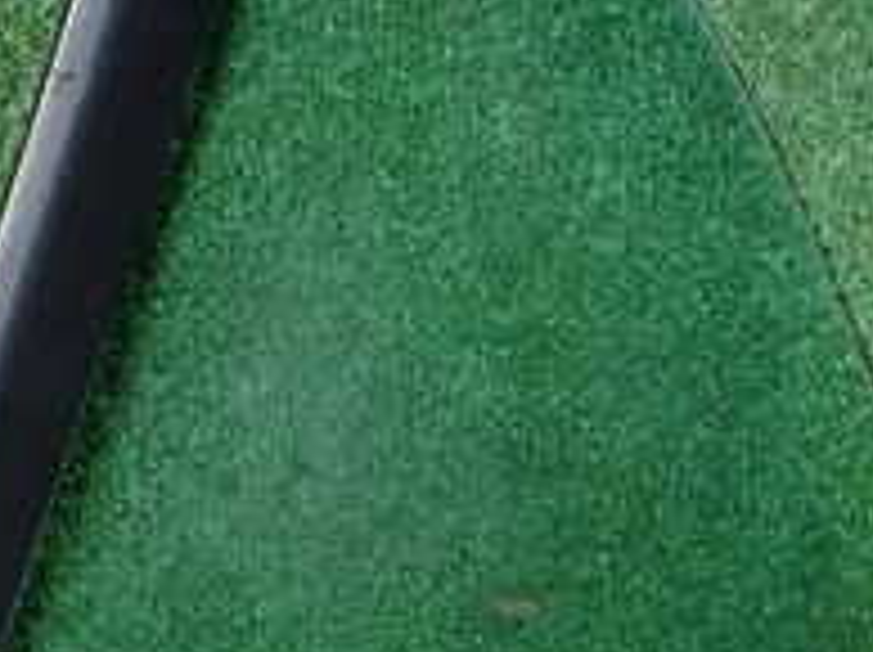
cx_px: 356
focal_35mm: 93
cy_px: 576
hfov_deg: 21.1
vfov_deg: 15.7
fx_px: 2343
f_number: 2.3
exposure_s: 1/100
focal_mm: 5.4
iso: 800
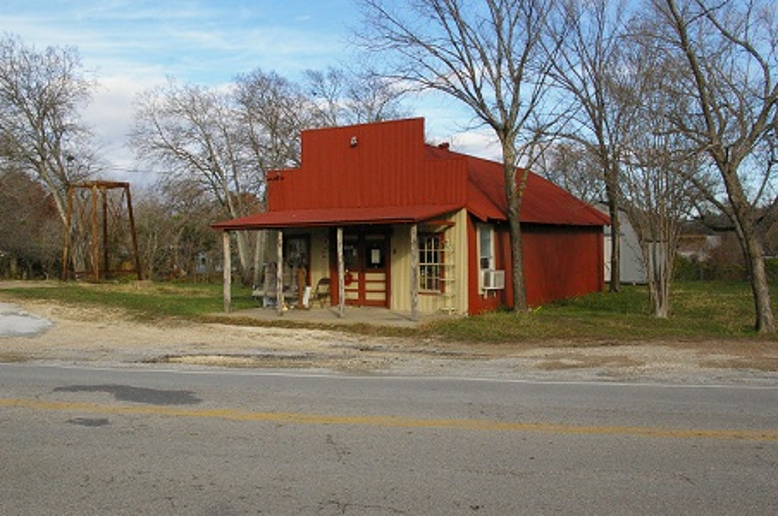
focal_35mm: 34
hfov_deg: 55.2
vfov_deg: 38.3
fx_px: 745
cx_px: 389
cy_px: 258
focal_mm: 23
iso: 1600
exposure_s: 1/750
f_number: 13
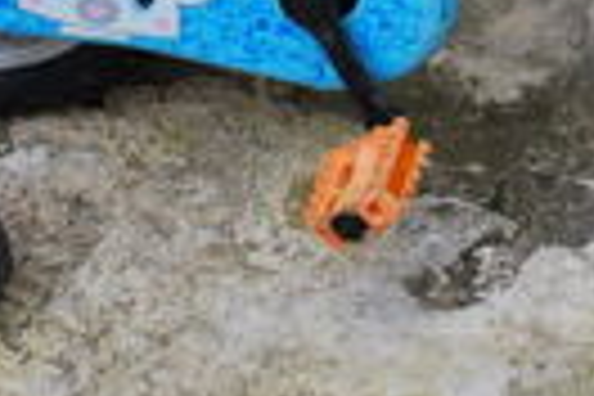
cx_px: 459
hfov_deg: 11.7
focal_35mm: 175
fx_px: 2887
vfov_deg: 7.7
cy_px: -133
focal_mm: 32
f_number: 5.6
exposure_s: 1/125
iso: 110
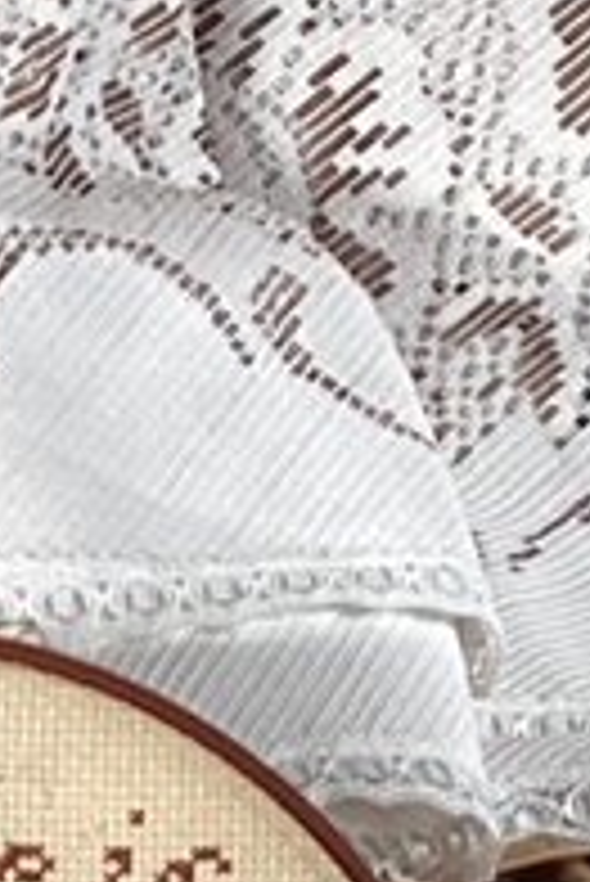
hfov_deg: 5.5
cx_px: 34
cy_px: 484
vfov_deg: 8.3
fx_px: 6110
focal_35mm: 249
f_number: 2.4
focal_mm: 3.3
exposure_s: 1/120
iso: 80
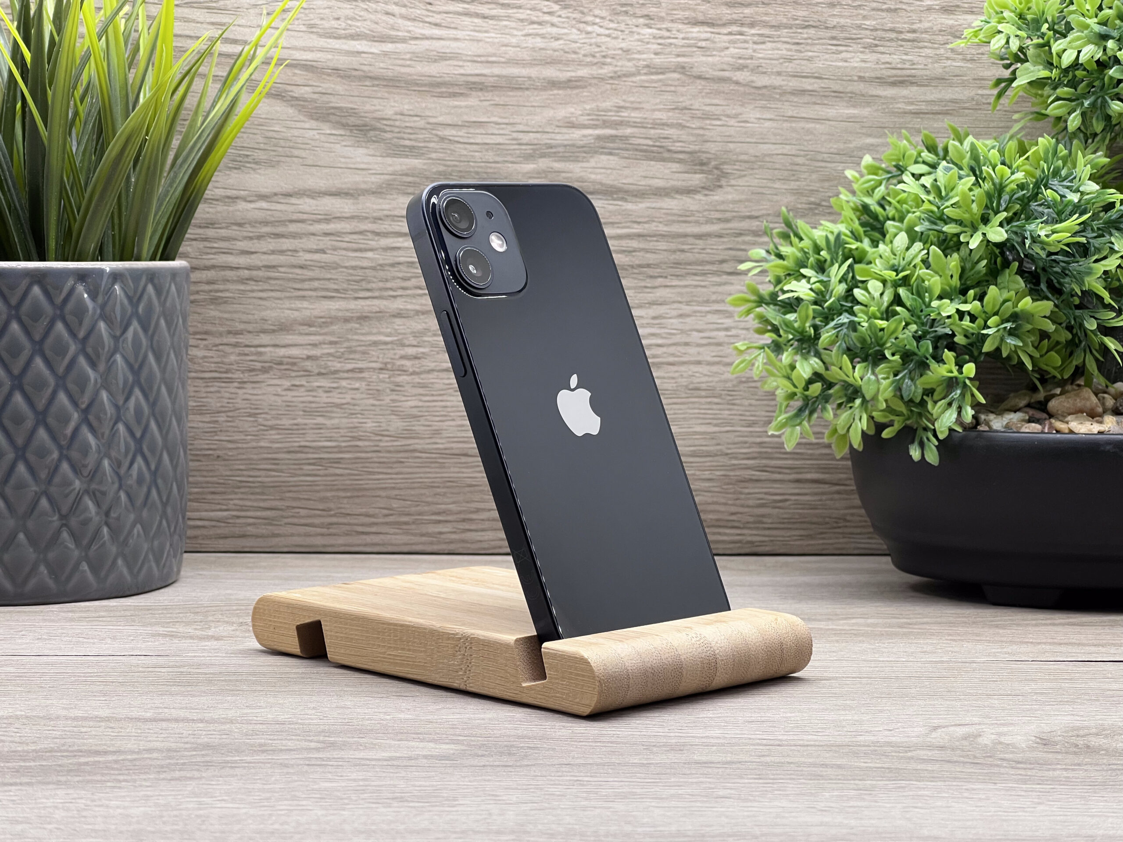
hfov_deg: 25.3
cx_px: 562
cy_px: 421
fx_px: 2498
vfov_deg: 19.1
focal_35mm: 77
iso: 100
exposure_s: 1/100
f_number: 2.8
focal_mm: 9
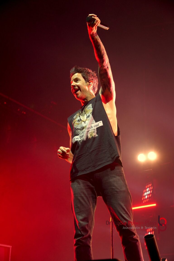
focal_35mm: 62
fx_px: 446
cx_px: 87
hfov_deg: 22.1
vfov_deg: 32.6
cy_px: 130
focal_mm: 41
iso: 1250
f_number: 4.5
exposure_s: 1/160
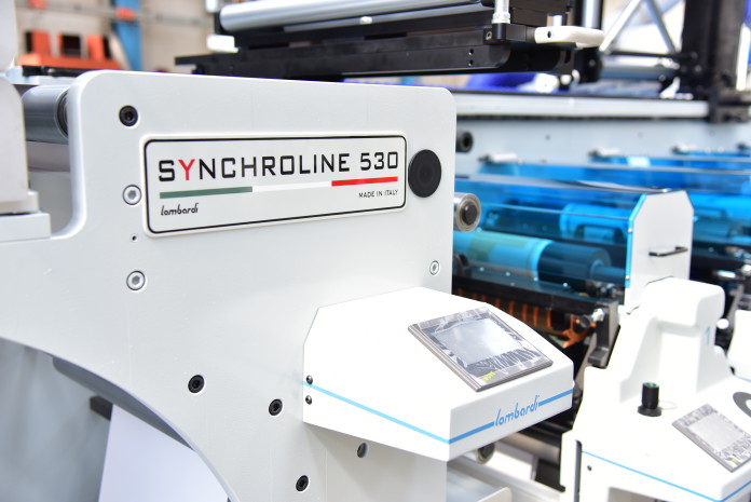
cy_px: 251
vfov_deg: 35.1
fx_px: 793
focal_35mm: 38
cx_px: 376
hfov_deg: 50.7
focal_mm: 38
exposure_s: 1/200
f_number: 4
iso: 500
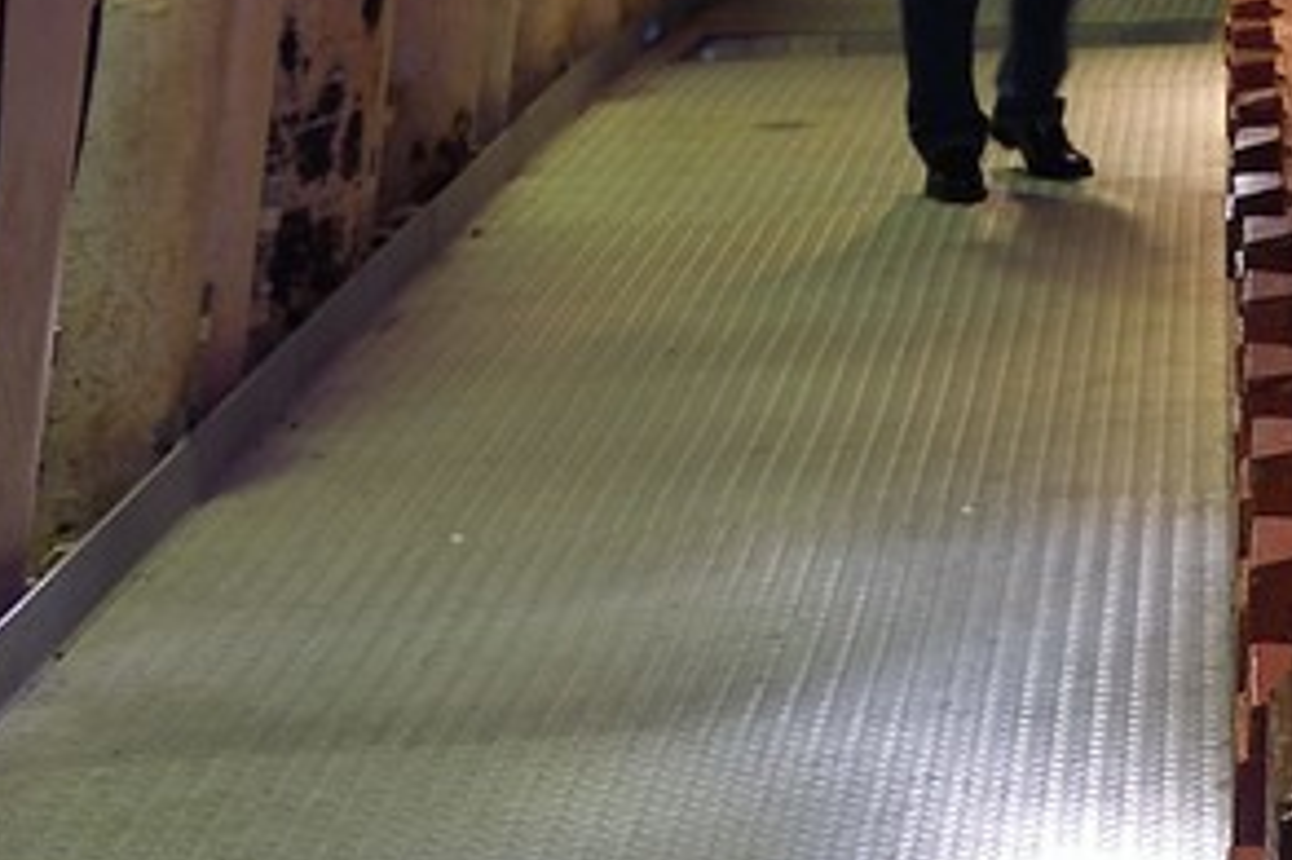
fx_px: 4699
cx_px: 3325
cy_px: -688
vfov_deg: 9.9
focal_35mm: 131
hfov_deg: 11.9
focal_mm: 24
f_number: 8
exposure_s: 5
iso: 200
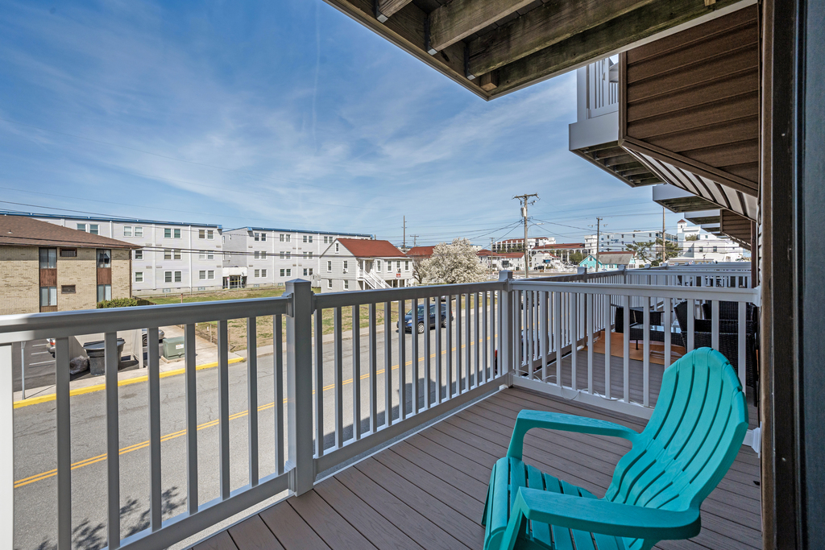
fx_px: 344
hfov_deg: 100.4
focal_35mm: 15
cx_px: 412
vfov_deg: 77.3
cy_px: 275
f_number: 8
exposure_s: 1/1000
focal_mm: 15
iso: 320
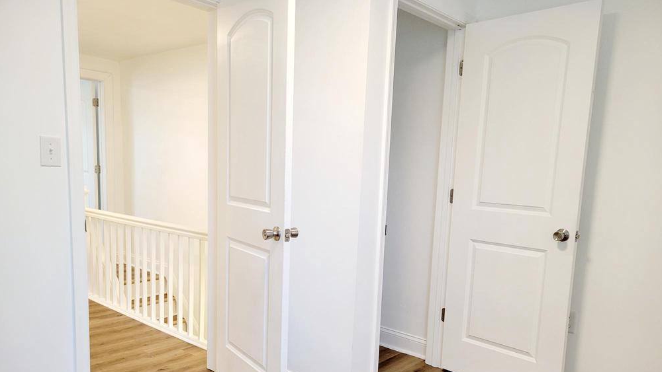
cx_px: 326
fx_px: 509
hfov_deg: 66.1
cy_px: 232
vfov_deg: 39.9
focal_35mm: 29
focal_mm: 5.4
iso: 200
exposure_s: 1/120
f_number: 1.8
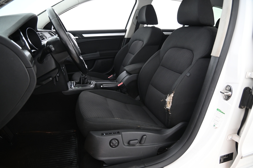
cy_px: 84
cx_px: 126
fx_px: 169
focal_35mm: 24
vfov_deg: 53.1
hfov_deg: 73.8
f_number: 4
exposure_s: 1/15
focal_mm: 24
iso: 2000
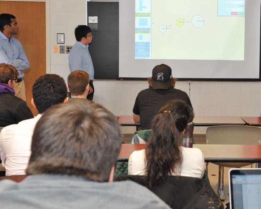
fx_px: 502
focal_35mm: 65
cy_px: 79
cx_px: 185
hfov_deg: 28.8
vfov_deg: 23.4
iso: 1600
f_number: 7.1
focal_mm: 44
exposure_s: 1/60
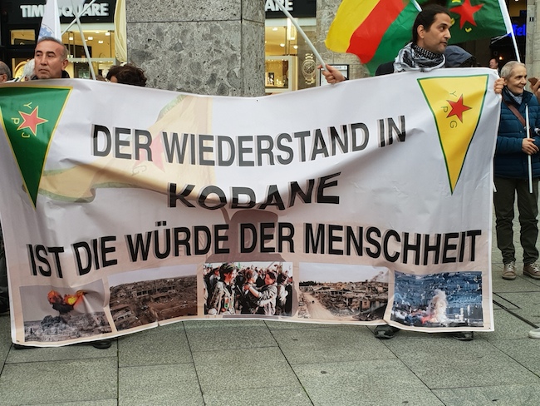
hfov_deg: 67.3
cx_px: 270
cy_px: 203
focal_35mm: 26
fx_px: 406
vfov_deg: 53.1
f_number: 2.4
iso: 80
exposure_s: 1/50
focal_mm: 4.3
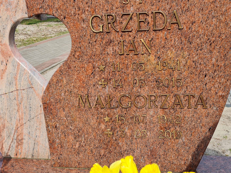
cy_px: 68
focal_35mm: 39
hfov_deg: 47.6
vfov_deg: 36.7
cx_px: 137
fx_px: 260
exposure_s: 1/1642
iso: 50
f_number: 1.8
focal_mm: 5.4
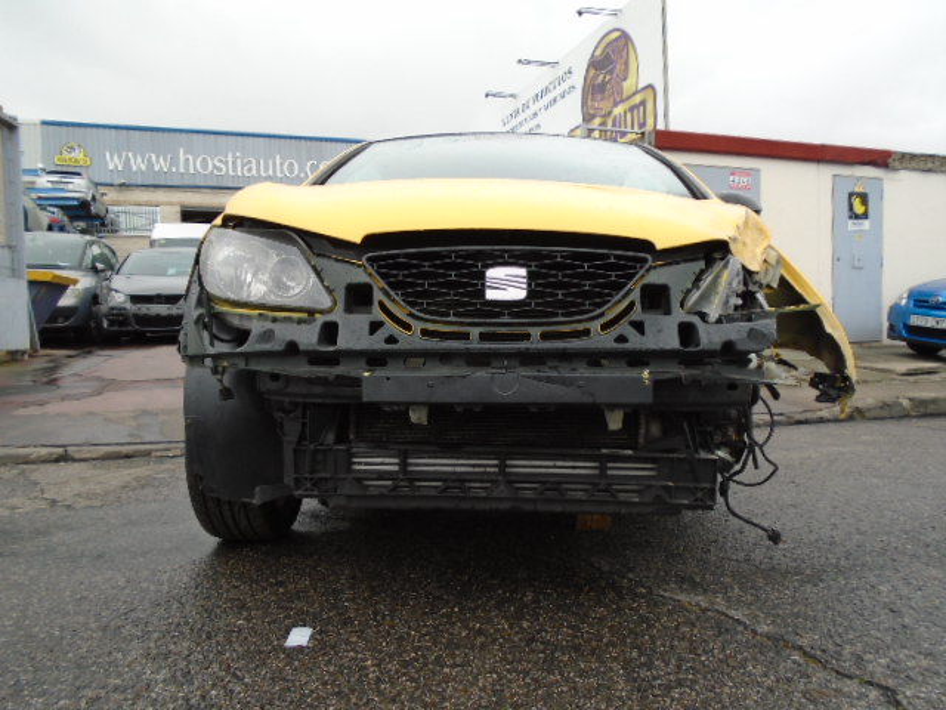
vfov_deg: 53.1
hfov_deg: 67.3
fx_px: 711
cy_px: 355
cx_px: 473
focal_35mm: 26
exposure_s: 1/500
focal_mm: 4.6
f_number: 3.2
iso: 100
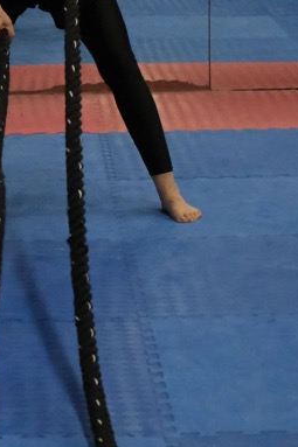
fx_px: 2324
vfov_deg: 10.9
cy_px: 439
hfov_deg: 7.3
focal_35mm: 187
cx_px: 56
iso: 8000
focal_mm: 37.4
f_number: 3.6
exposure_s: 1/500
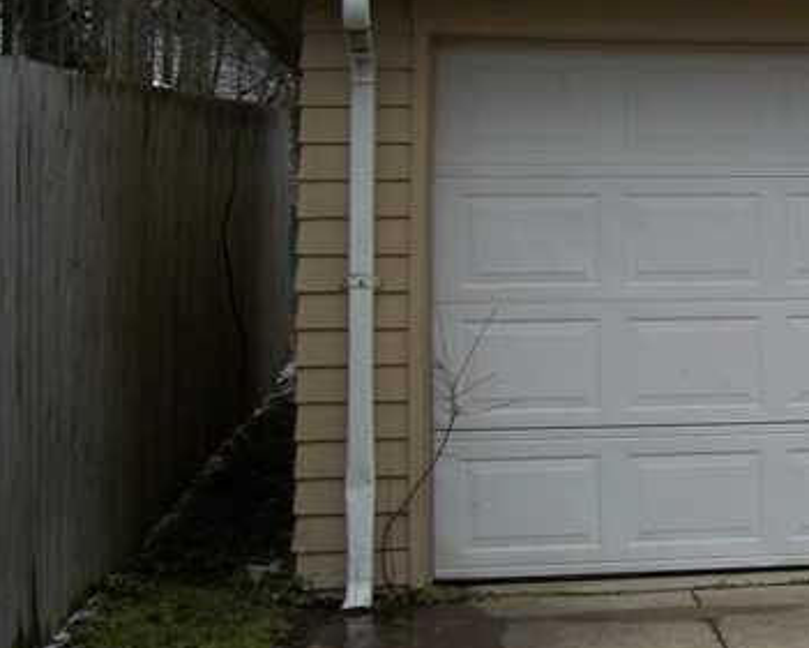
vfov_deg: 16.8
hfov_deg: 19.3
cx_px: 1081
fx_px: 2179
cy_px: 166
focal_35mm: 91
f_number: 2.9
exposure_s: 1/160
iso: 80
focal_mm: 5.7
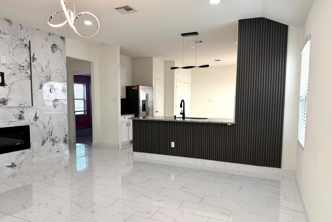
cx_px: 166
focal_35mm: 25
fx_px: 231
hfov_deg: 71.5
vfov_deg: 51.2
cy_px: 119
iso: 100
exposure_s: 1/180
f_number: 1.78
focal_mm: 6.76
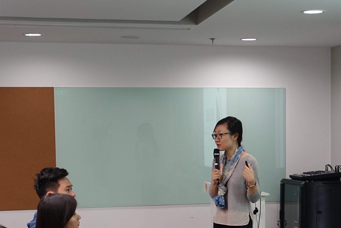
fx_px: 739
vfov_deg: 17.3
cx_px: 228
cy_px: 194
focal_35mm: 78
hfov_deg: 25.8
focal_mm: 11.56
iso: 500
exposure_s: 1/40
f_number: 2.5
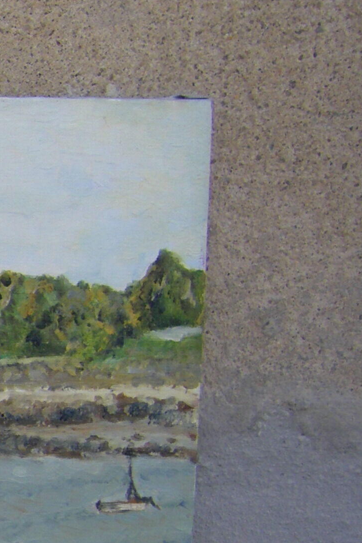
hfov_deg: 10.5
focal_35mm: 119
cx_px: -386
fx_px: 1794
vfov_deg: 17.0
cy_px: 451
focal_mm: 6.3
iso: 64
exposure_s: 1/100
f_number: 3.5
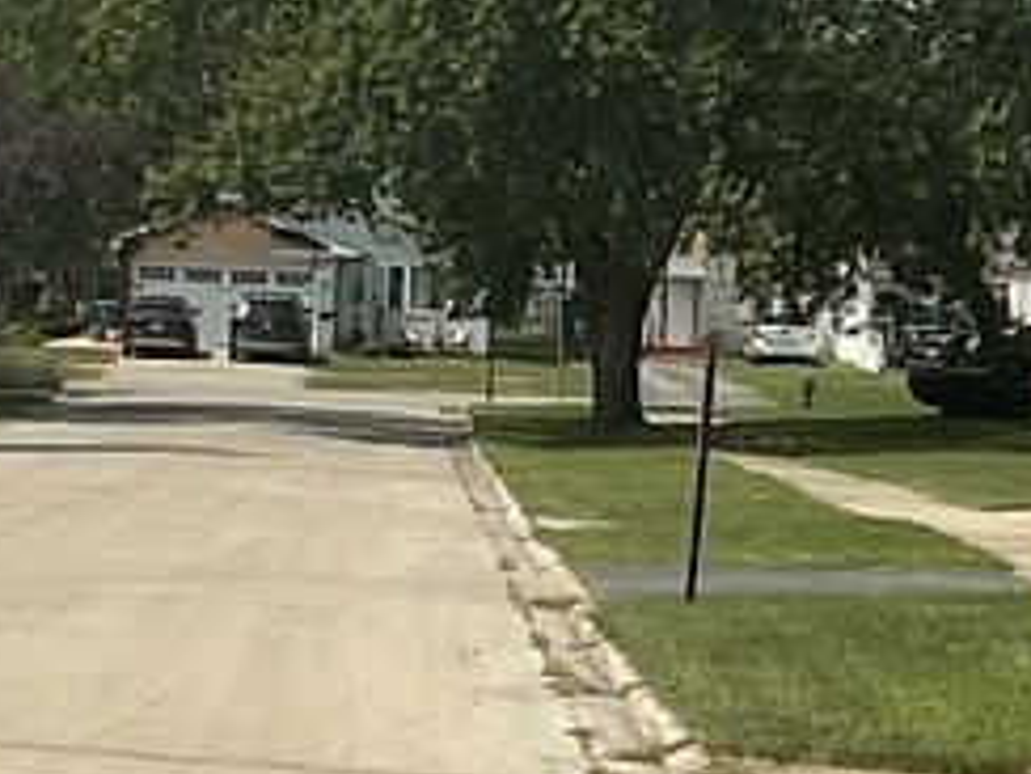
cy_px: 622
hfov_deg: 11.6
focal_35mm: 171
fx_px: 5093
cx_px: 473
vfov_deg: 8.7
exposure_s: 1/3788
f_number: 1.8
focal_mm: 3
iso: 16
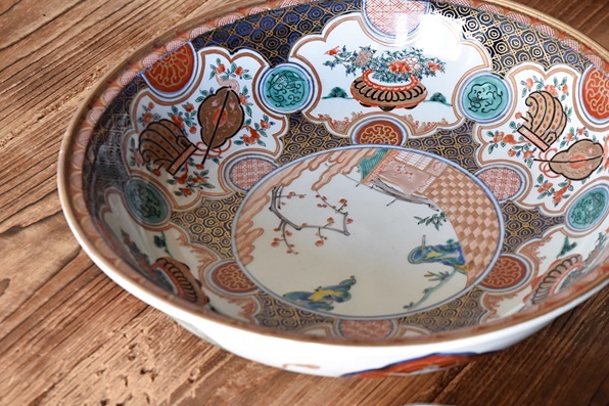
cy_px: 179
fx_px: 1872
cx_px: 374
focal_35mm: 111
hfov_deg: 18.5
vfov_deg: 12.4
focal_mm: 55
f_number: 5.6
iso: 400
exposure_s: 1/6
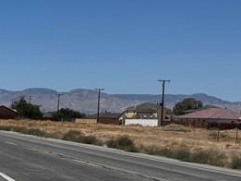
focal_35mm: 94
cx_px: -110
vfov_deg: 15.4
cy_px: 183
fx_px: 655
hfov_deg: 18.7
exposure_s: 1/10417
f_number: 1.78
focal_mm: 6.76
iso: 80
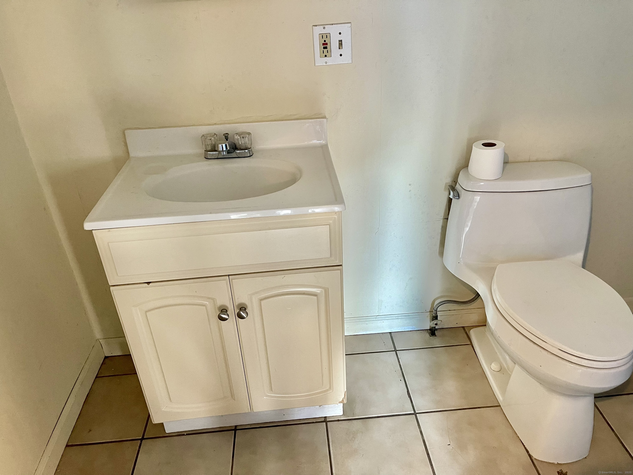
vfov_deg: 54.9
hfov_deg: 69.4
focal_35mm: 25
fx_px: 457
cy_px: 238
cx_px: 316
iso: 320
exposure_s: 1/60
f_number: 1.6
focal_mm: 5.1
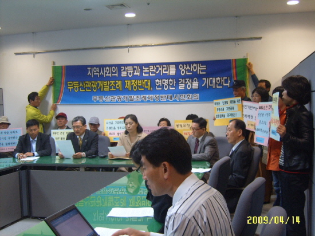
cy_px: 118
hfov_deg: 42.1
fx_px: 409
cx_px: 158
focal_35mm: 45
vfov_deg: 32.2
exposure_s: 1/15
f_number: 3.1
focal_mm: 7.5
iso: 100
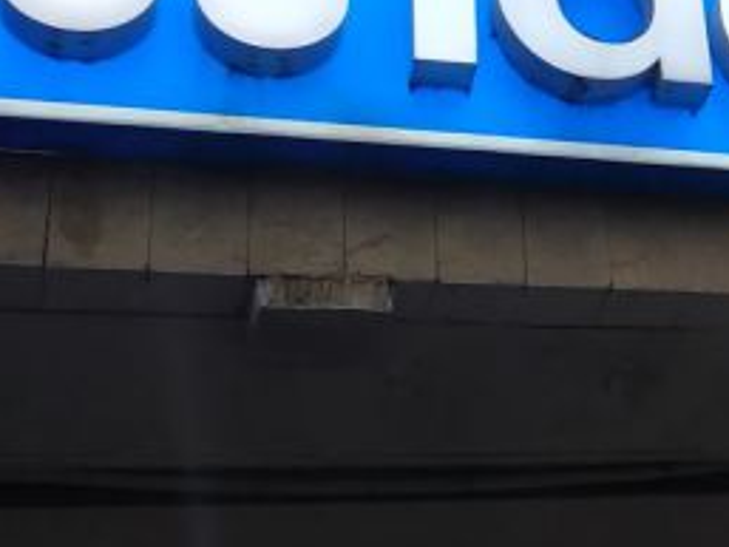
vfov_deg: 21.6
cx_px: 986
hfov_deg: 24.4
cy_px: 197
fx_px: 1433
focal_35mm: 68
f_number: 1.9
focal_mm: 3.94
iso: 320
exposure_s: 1/100
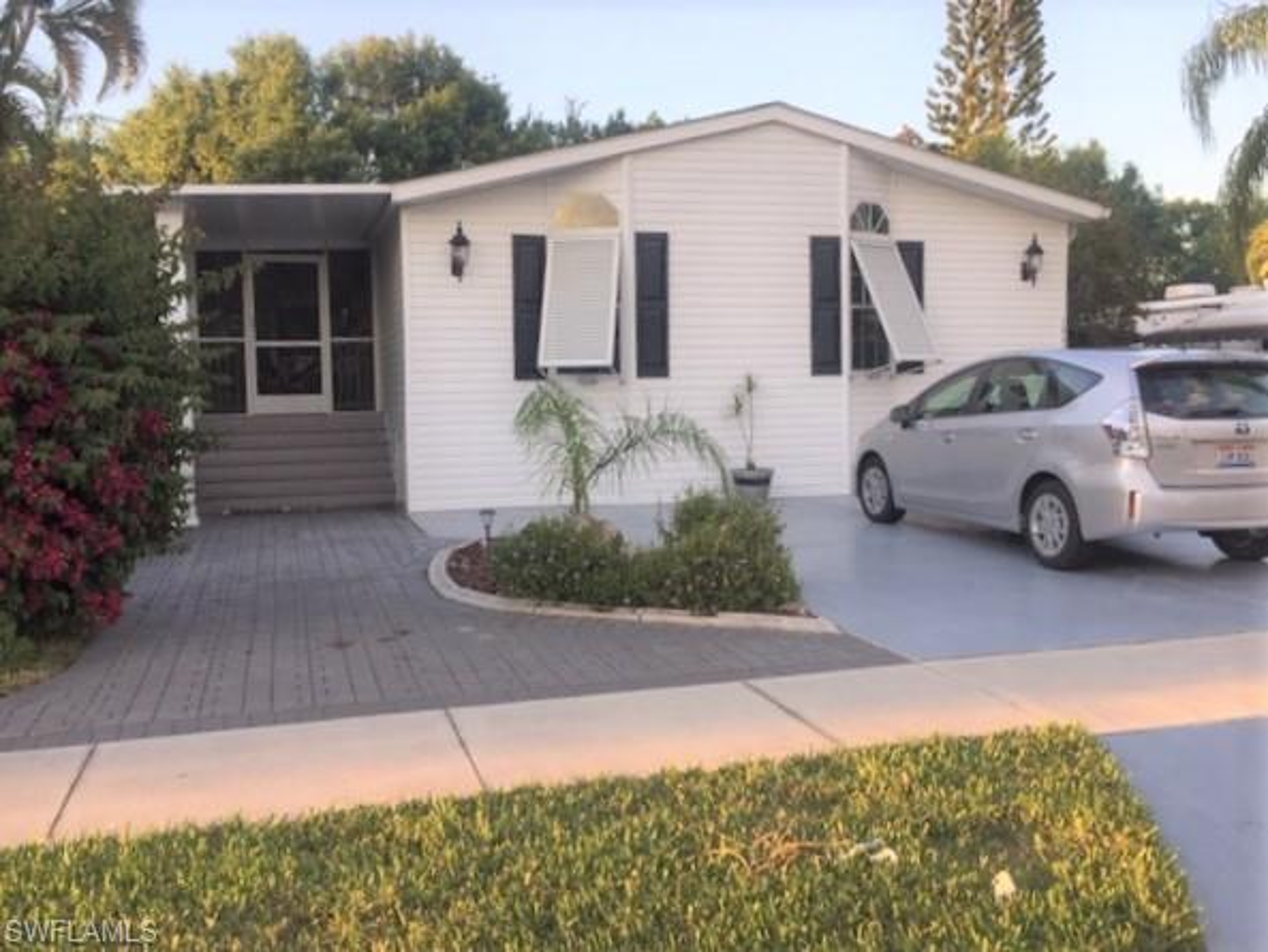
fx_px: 1062
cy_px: 476
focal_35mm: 29
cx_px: 634
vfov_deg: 48.2
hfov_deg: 61.6
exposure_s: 1/289
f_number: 2.2
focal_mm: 4.15
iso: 32
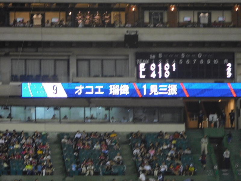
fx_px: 2228
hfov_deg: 6.2
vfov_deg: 4.6
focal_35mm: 320
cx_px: 120
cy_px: 90
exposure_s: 1/50
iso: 800
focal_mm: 57.1
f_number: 5.9
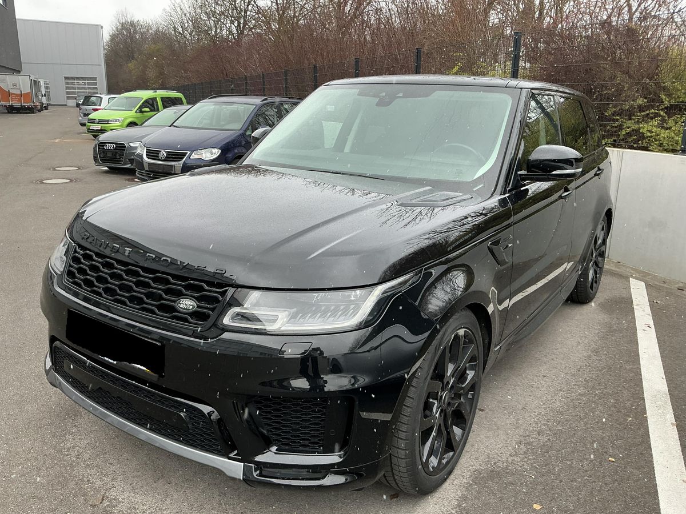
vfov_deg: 49.7
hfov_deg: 63.4
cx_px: 343
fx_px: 555
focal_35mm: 28
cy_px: 257
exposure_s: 1/100
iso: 20
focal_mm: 3
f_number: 1.8
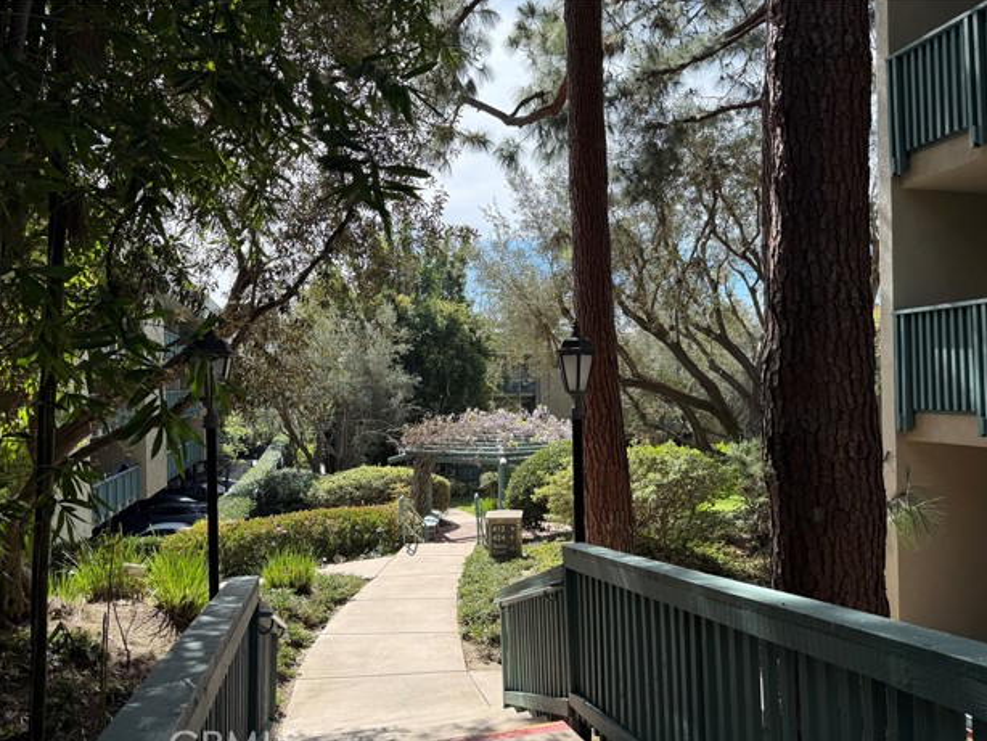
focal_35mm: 25
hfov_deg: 69.4
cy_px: 383
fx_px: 713
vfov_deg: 54.9
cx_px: 502
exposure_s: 1/2299
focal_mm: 6.76
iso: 80
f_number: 1.78
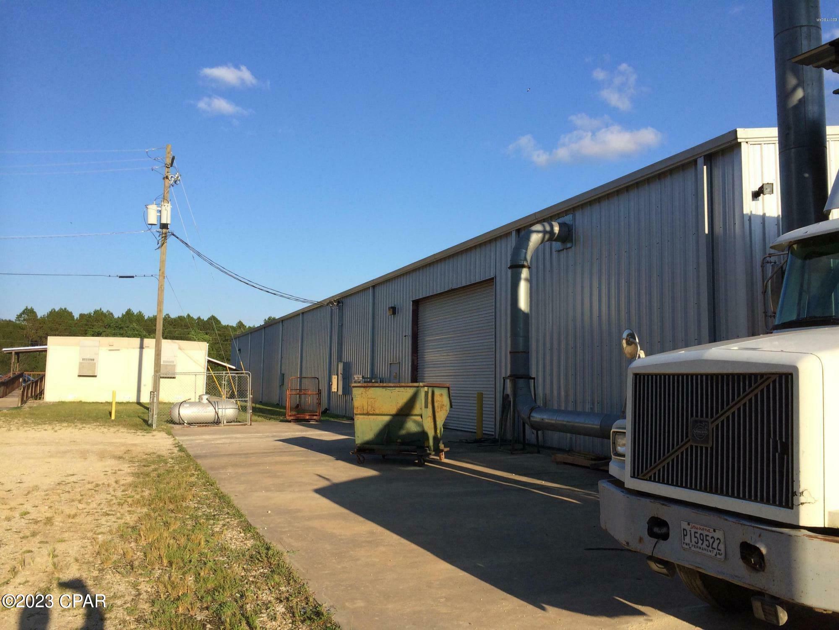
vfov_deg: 46.8
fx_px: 727
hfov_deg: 60.0
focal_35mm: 30
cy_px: 315
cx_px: 420
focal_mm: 4.12
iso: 32
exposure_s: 1/1414
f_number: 2.2
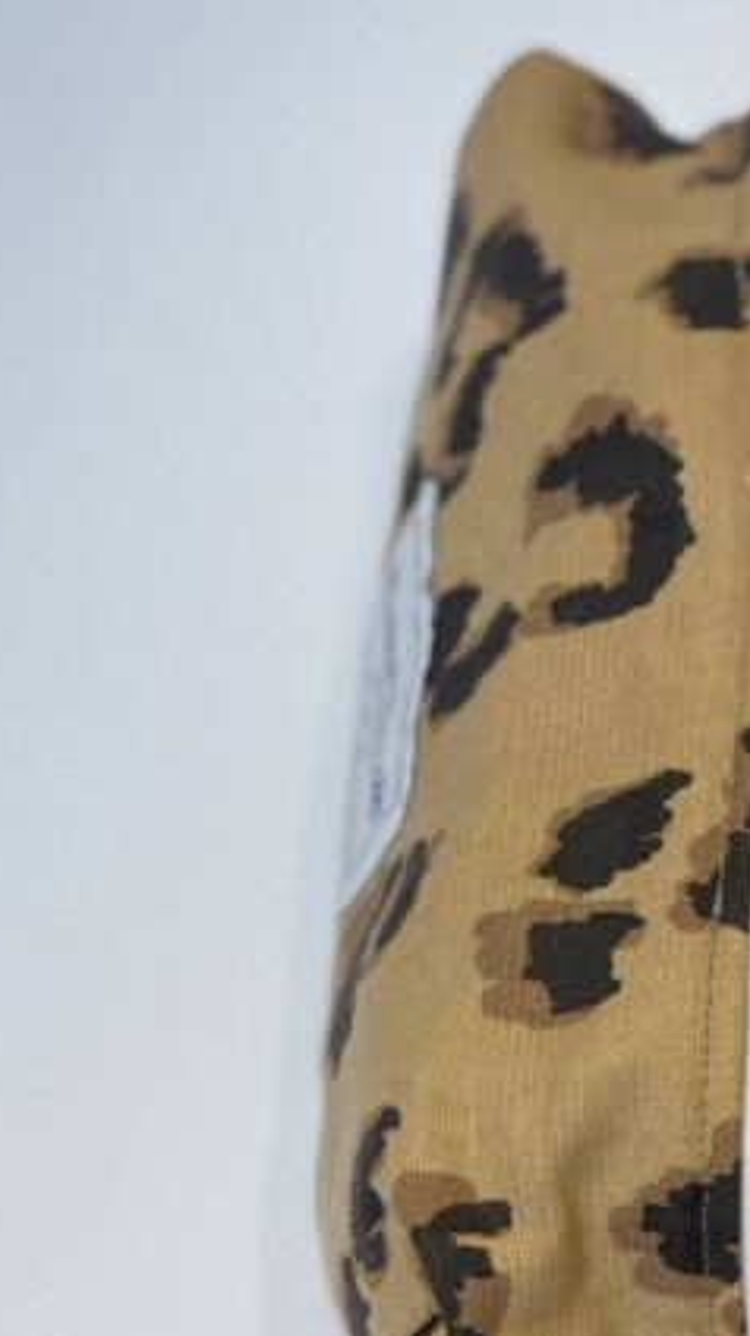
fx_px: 4037
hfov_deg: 10.5
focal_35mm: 114
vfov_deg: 18.7
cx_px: 810
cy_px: 937
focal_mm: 6
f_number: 2
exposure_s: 1/100
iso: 160
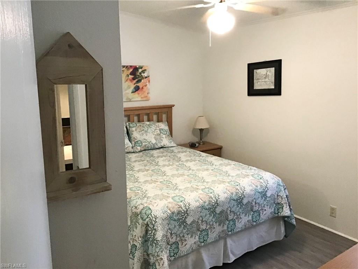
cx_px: 179
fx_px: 321
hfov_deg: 58.4
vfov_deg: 45.4
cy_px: 134
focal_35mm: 31
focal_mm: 3.3
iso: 200
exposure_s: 1/30
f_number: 2.4
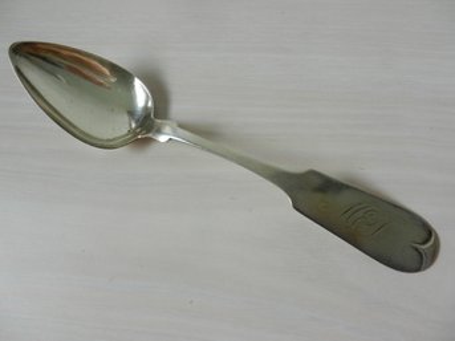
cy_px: 170
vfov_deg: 54.9
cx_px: 228
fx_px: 328
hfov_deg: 69.4
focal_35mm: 25
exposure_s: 1/60
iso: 160
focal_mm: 4.5
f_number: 3.5
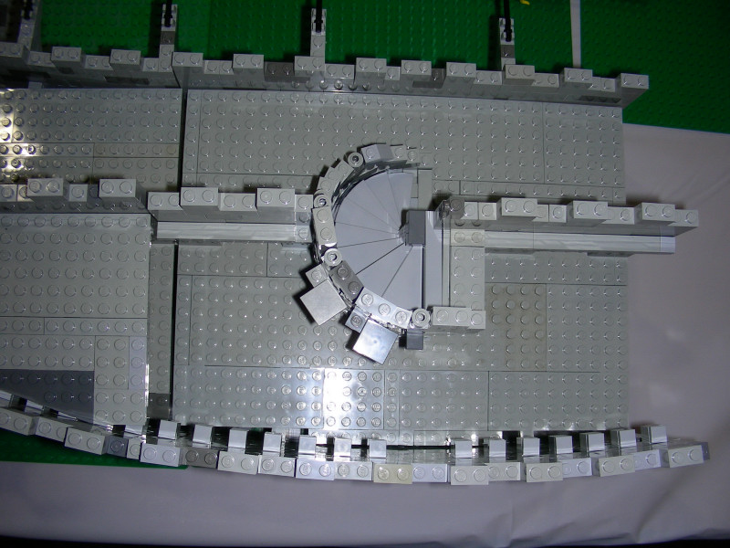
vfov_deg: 37.7
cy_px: 274
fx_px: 801
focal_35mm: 38
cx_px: 365
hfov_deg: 49.0
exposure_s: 1/60.1
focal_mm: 6.3
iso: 50
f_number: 3.5
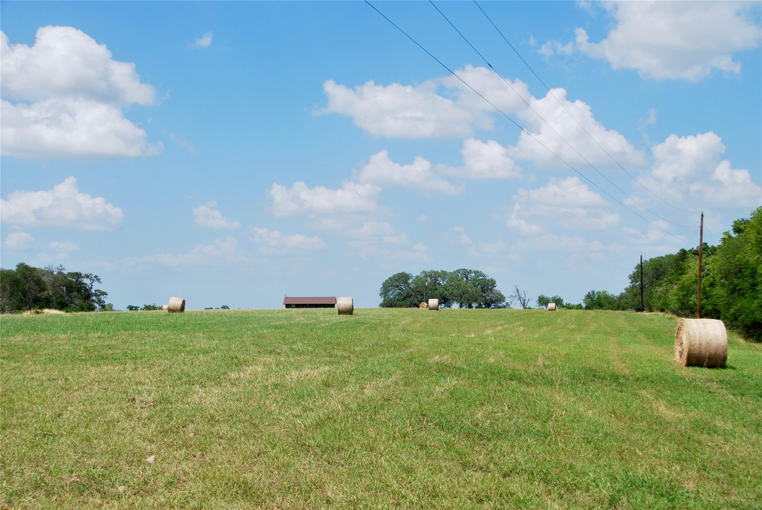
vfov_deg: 28.1
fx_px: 1017
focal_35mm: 48
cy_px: 255
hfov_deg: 41.1
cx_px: 381
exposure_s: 1/320
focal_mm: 32
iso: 100
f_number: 9
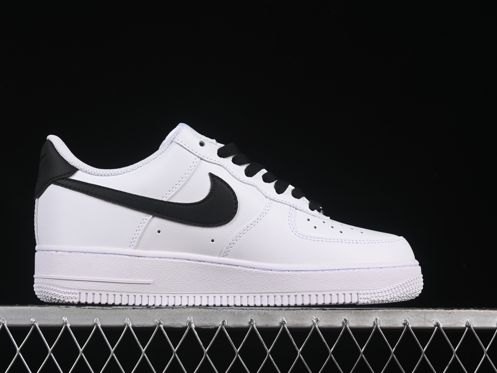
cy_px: 187
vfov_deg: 18.0
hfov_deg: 23.8
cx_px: 229
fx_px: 1177
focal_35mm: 82
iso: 160
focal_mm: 50
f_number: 8
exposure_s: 1/100
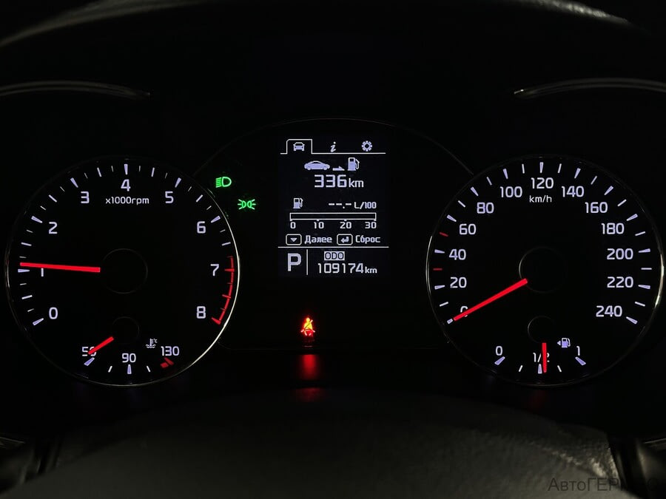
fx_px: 924
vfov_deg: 30.3
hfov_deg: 39.7
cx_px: 333
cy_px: 250
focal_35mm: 48
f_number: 1.78
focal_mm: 6.86
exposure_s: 1/33
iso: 200
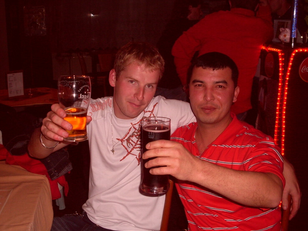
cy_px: 108
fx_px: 409
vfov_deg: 31.5
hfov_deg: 41.2
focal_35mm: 46
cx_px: 149
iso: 100
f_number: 2.8
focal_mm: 6.3
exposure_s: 1/45
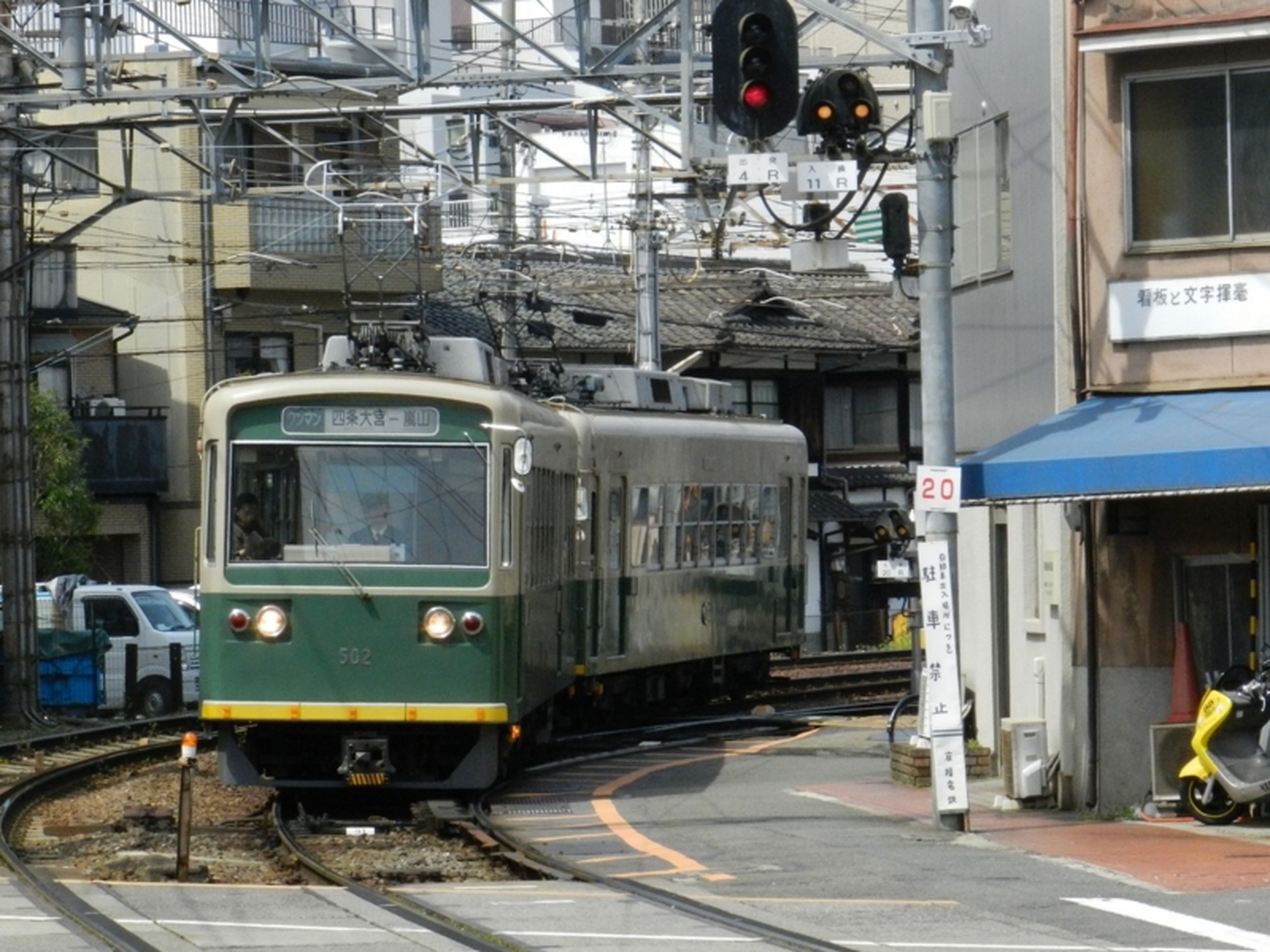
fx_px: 6457
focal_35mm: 176
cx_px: 635
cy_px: 476
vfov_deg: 8.4
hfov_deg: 11.2
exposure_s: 1/1000
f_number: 7.1
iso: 800
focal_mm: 31.2
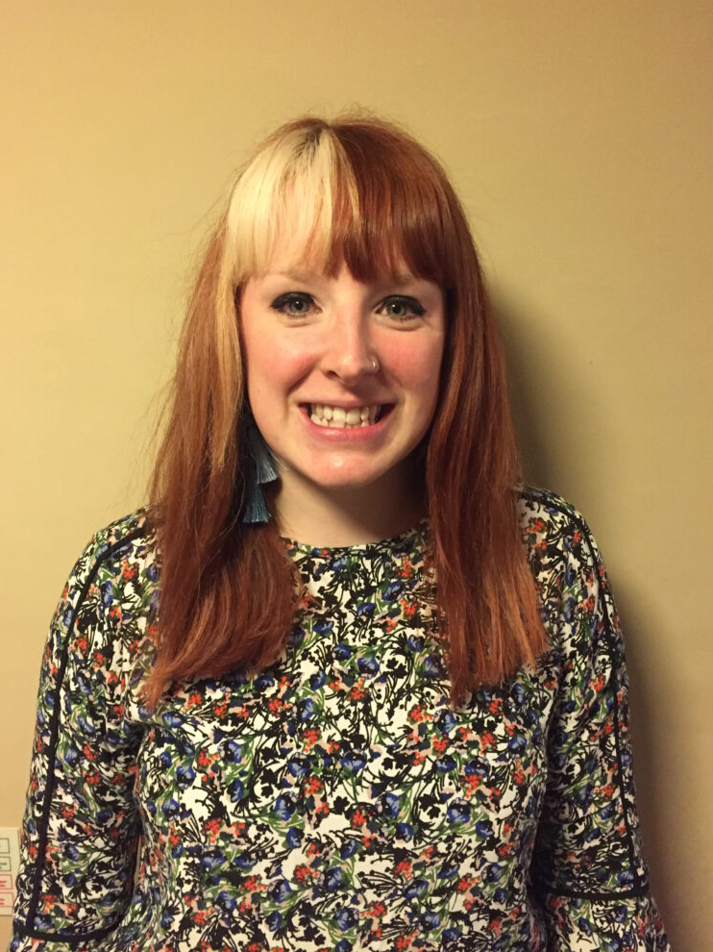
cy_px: 463
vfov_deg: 60.0
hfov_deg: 46.8
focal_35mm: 30
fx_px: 824
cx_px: 352
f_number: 2.2
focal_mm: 4.15
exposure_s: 1/17
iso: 250
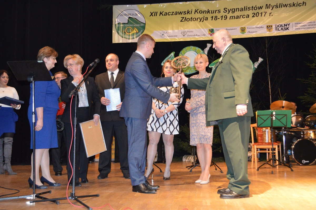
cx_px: 158
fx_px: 342
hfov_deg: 49.6
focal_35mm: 39
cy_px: 105
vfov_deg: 34.2
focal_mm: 26
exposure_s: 1/60
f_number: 4.2
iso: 1600
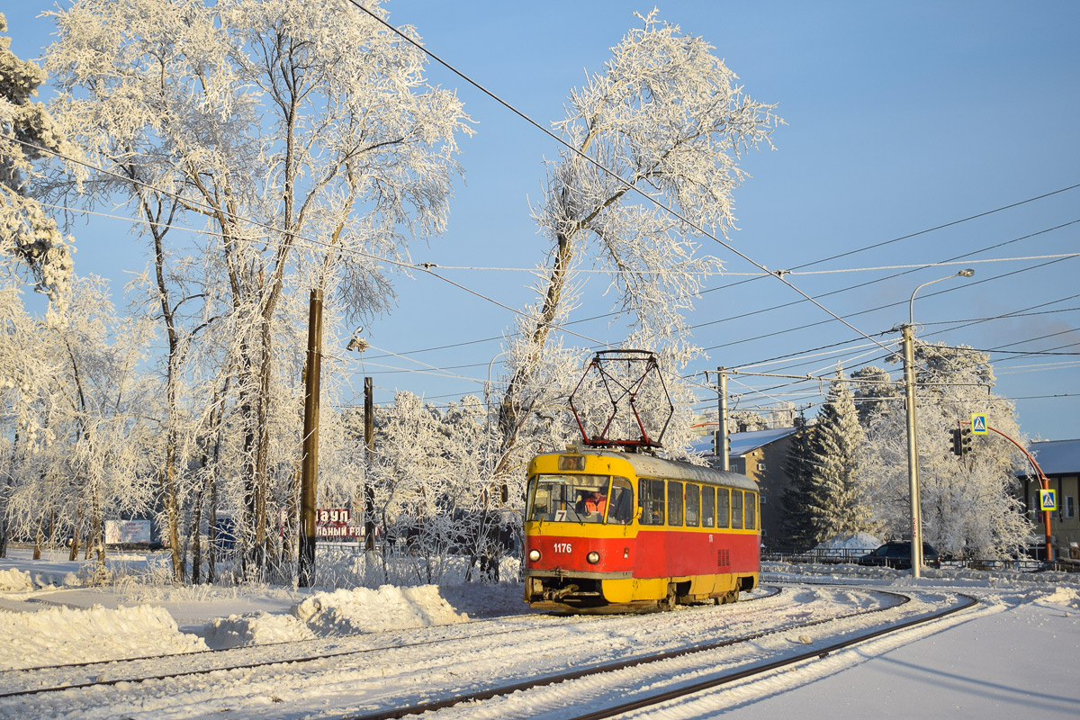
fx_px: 1440
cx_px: 540
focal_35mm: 48
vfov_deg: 28.1
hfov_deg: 41.1
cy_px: 360
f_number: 5
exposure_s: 1/1000
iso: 200
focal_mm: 32
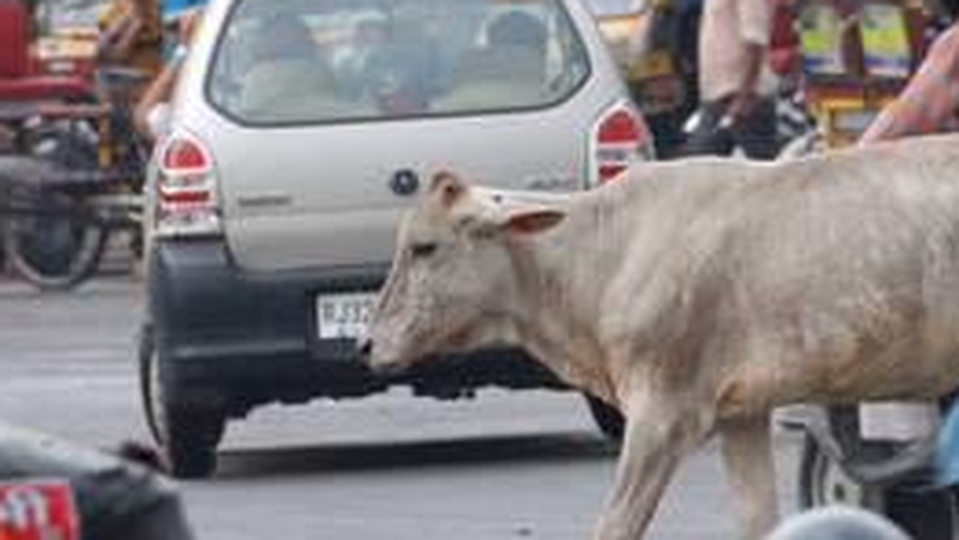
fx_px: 21469
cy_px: 169
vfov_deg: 1.4
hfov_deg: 2.6
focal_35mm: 844
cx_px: 503
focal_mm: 200
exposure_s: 1/160
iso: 250
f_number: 5.6
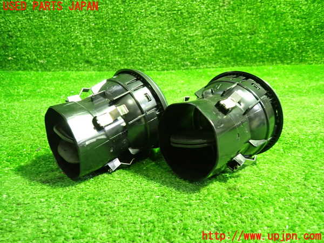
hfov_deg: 69.4
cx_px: 162
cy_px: 122
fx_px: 234
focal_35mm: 25
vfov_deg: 54.9
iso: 800
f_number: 2
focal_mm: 4.5
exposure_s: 1/30
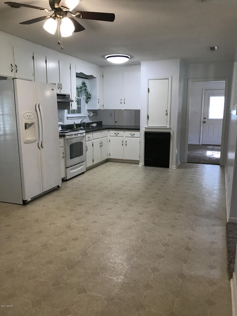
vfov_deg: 63.4
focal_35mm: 28
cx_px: 118
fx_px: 256
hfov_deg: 49.7
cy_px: 158
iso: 40
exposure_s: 1/30
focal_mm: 3.99
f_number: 1.8
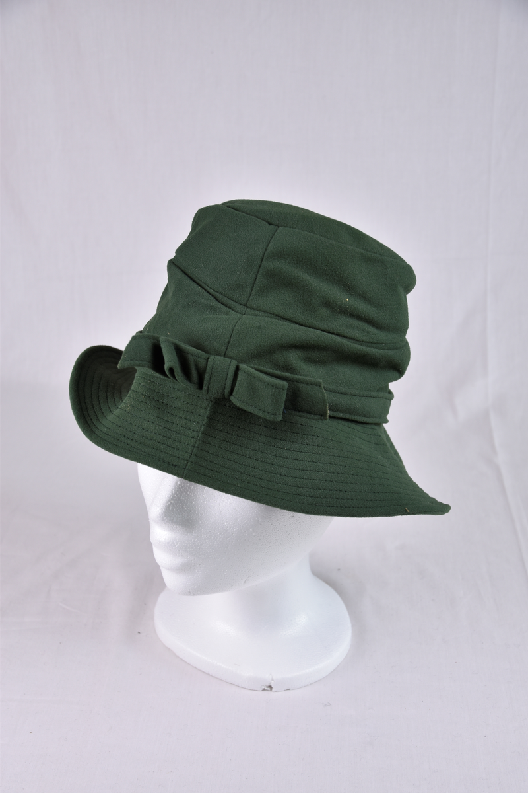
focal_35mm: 48
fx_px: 1056
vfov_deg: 41.1
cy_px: 396
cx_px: 264
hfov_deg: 28.1
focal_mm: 32
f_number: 4.8
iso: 320
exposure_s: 1/90
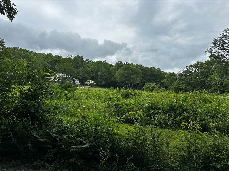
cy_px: 86
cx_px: 114
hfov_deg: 71.6
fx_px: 159
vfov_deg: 56.8
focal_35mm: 24
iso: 80
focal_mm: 6.86
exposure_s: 1/4762
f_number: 1.78
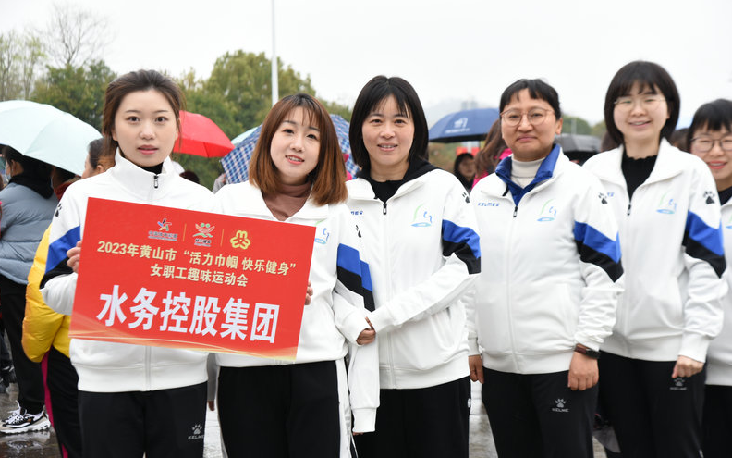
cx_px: 364
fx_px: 1357
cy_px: 231
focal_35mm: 68
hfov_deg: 30.2
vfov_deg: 19.1
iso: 1000
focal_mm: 66
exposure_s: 1/100
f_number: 6.3
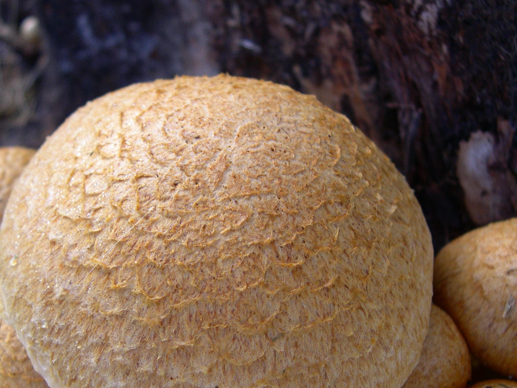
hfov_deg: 36.7
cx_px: 209
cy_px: 246
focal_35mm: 52
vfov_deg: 27.9
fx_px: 777
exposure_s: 1/182
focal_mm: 8
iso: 100
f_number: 2.8
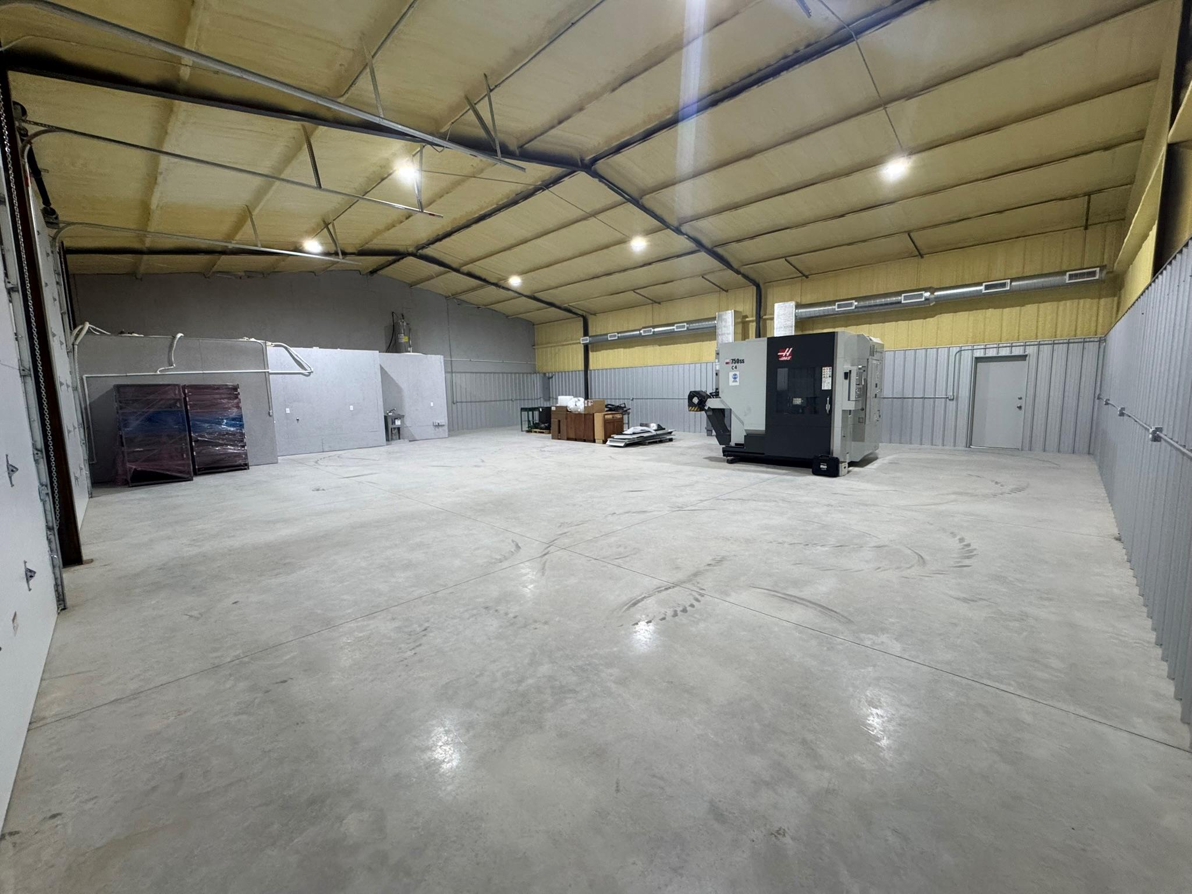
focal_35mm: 14
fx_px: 482
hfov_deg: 102.1
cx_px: 596
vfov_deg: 85.7
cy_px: 447
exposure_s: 1/120
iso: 250
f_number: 2.2
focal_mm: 2.22
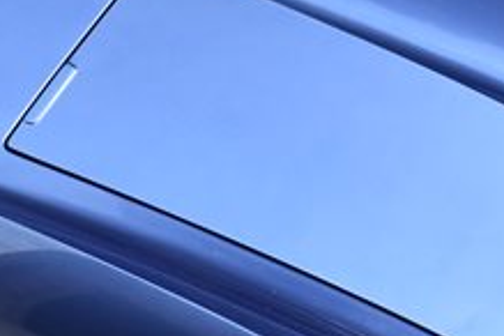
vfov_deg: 7.3
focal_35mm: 189
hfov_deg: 10.9
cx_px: 129
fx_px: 2646
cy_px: 156
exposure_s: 1/250
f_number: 7.1
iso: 200
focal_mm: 24
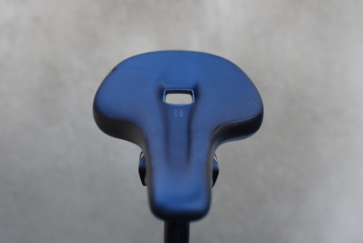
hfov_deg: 27.0
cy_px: 122
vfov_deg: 18.2
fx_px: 757
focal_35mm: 75
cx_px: 182
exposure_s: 1/60
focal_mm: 50
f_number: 4
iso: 200
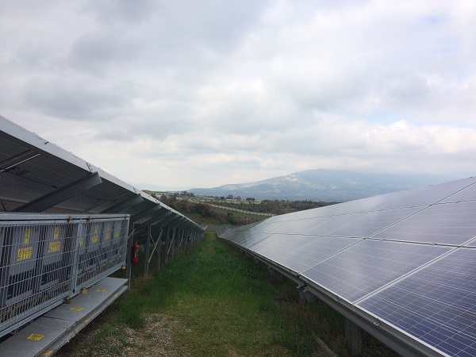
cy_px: 178
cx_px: 238
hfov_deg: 61.7
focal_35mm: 29
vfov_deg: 48.2
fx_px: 399
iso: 32
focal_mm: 4.15
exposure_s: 1/1325
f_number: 2.2
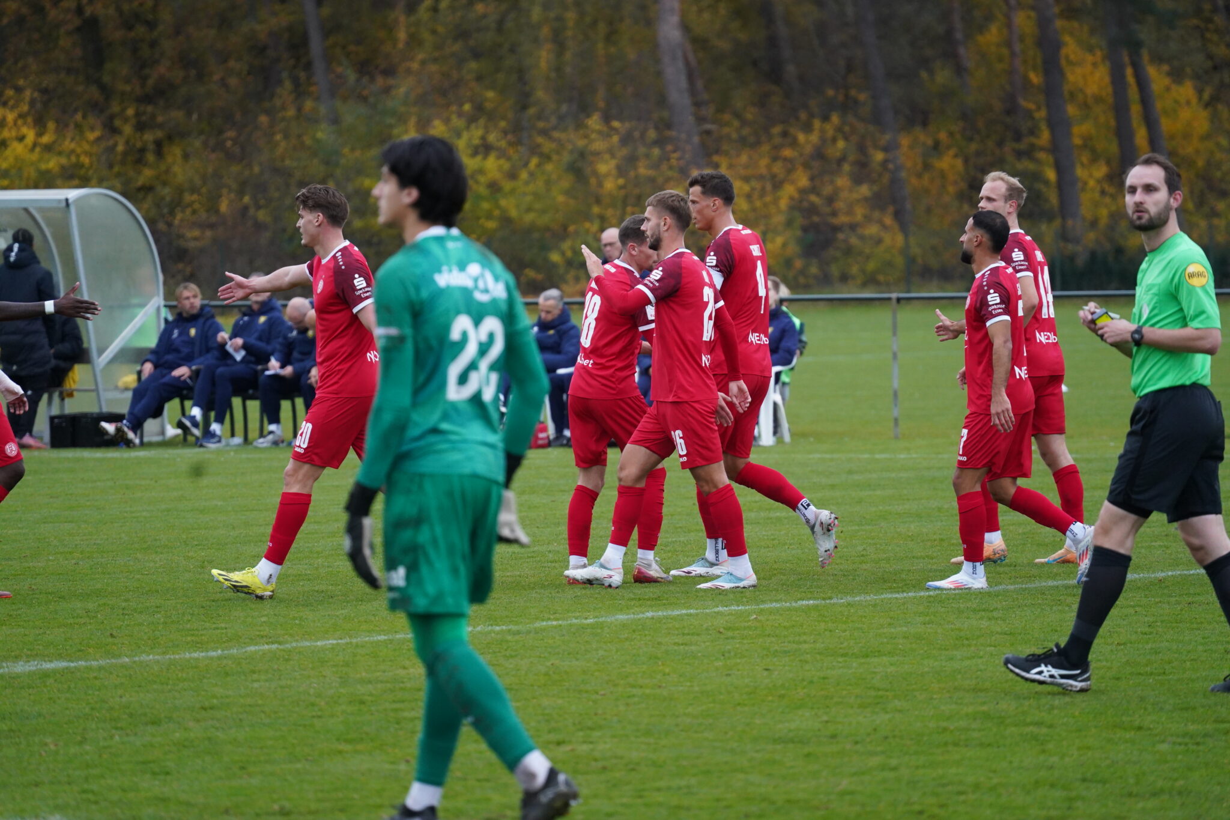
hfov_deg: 7.9
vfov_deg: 5.2
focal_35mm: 262
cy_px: 410
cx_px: 615
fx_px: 8950
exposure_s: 1/1000
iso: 4000
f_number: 5.6
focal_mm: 262
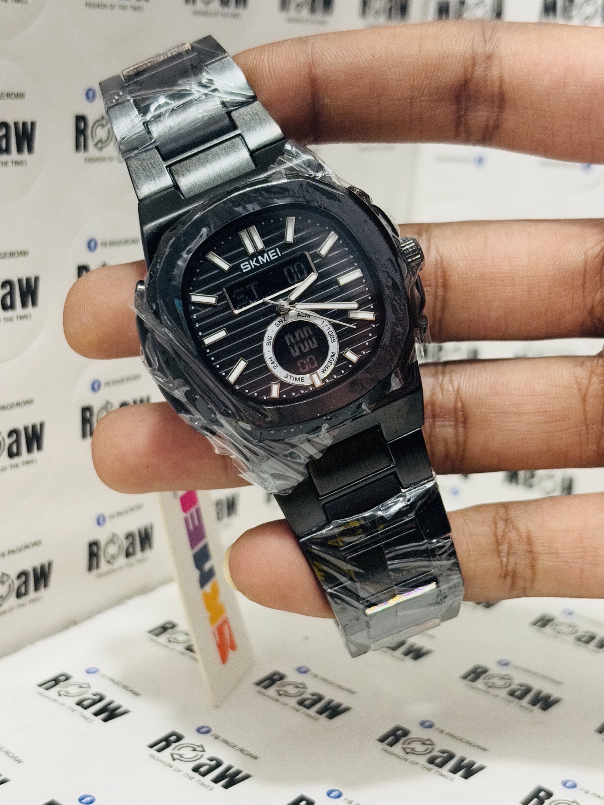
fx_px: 1210
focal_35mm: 52
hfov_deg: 28.0
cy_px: 402
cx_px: 302
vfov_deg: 36.8
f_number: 1.6
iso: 64
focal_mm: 5.96
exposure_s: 1/50
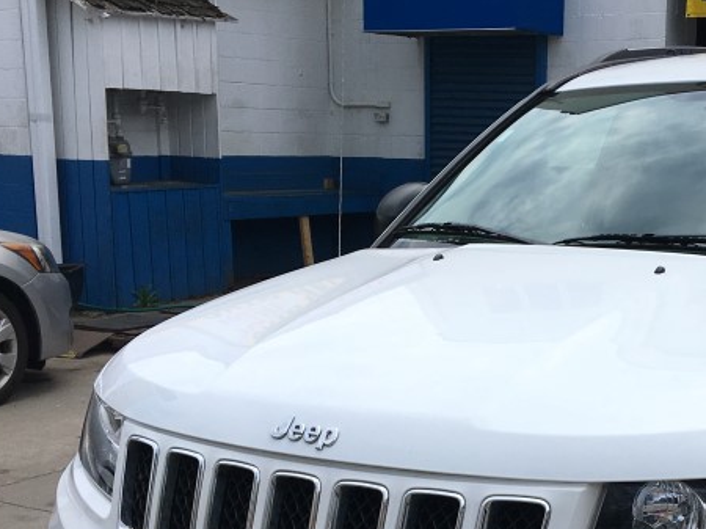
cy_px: 446
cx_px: 555
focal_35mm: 66
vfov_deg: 21.9
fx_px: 1345
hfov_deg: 28.8
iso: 25
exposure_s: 1/2262
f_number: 2.2
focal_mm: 4.15
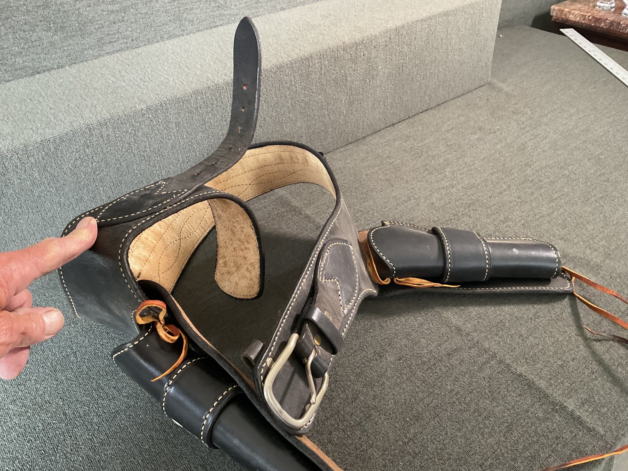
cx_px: 314
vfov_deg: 48.2
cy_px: 236
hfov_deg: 61.7
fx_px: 526
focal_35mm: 29
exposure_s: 1/40
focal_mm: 3
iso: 200
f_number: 1.8
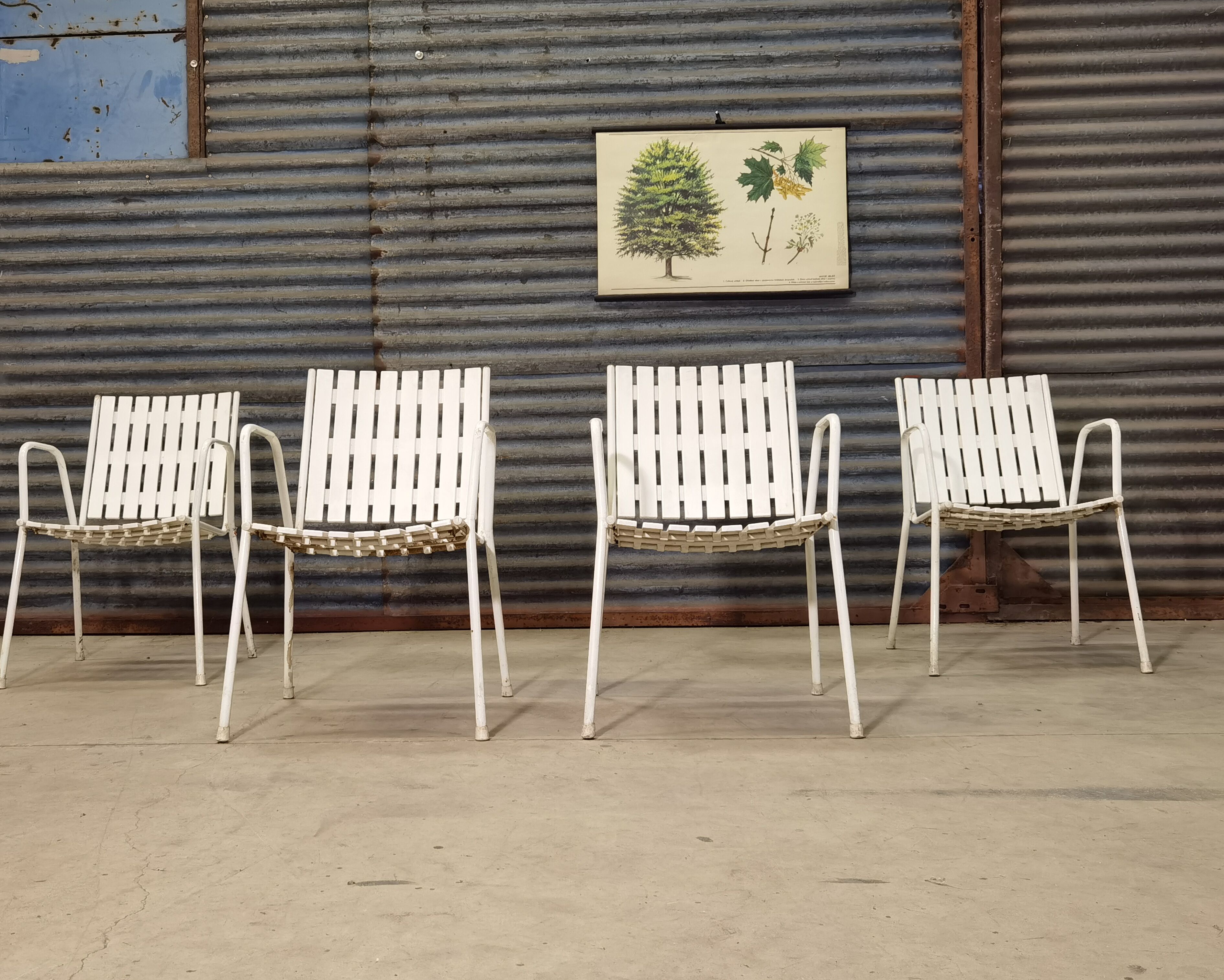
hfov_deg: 49.0
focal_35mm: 37
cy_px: 492
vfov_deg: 40.1
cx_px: 564
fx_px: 1340
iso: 320
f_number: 1.9
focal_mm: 6.71
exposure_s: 1/50
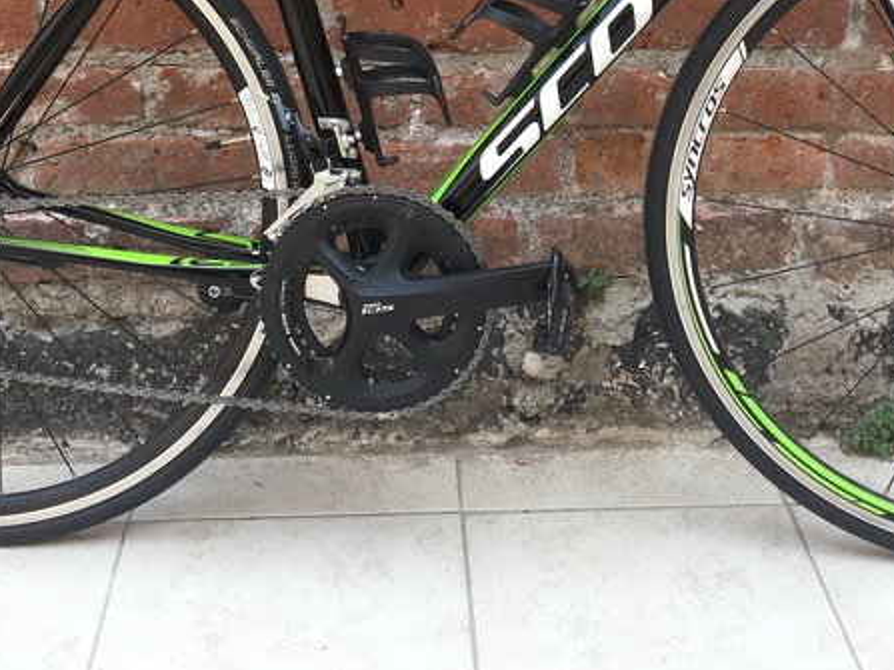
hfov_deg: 31.7
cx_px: 486
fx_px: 1575
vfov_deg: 22.9
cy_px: -19
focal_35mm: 61
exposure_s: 1/120
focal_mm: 4.15
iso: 25
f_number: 2.2
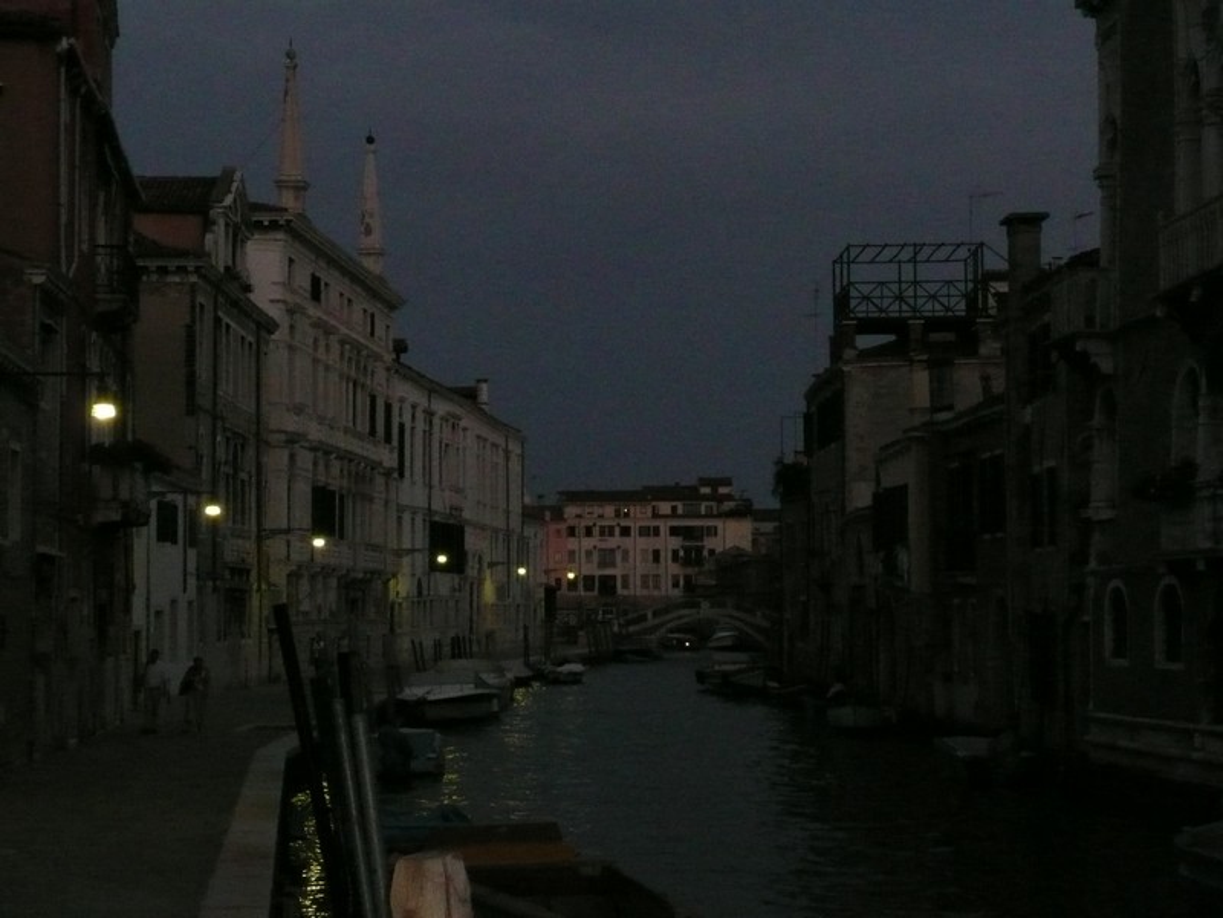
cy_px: 459
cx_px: 612
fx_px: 2544
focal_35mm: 72
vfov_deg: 20.4
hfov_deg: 27.0
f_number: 4.6
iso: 640
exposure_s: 1/30
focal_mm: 11.8
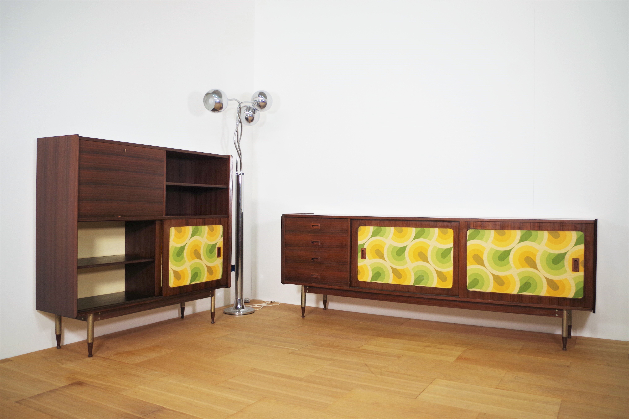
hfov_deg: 61.9
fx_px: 524
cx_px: 314
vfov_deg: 43.6
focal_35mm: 30
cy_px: 210
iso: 400
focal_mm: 20
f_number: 4
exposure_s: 1/60
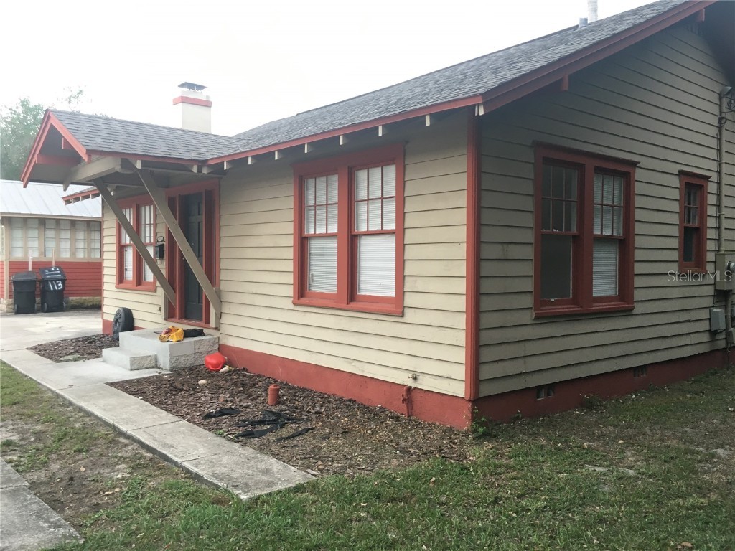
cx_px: 368
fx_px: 616
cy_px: 276
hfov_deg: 61.7
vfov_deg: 48.2
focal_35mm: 29
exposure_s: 1/30
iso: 64
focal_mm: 4.15
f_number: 2.2
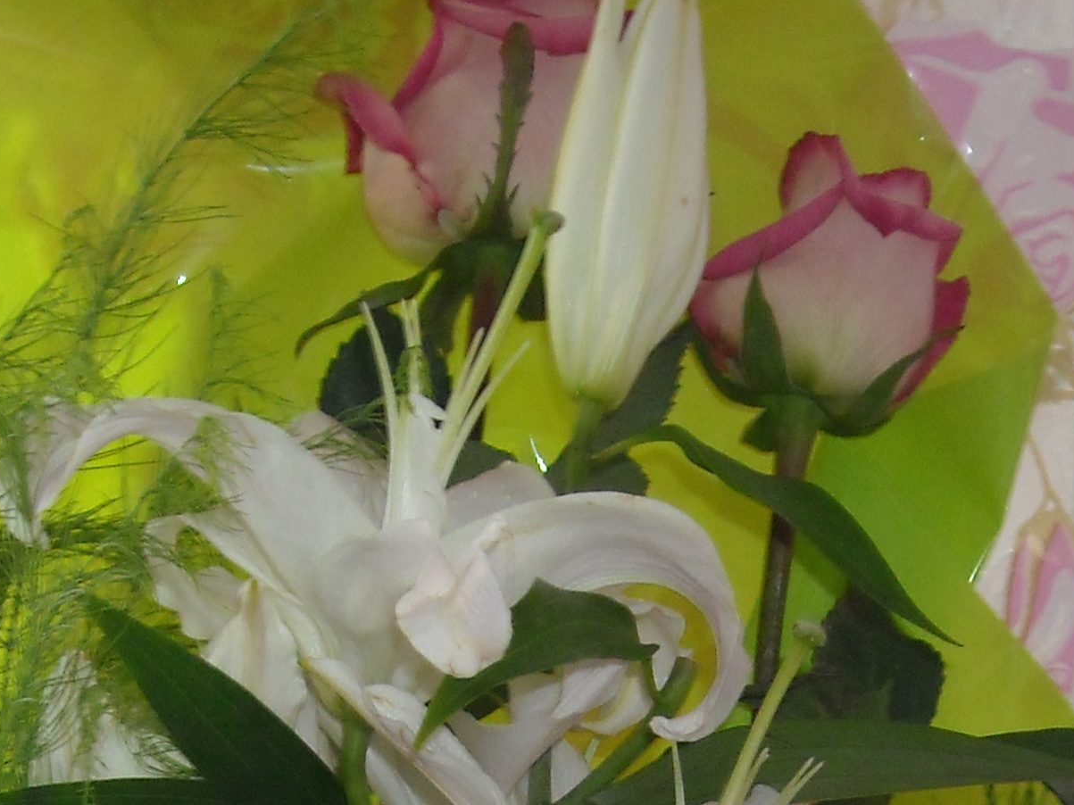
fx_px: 2947
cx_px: 529
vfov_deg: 14.9
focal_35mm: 95
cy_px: 1012
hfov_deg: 20.7
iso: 200
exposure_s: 1/33
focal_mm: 5.7
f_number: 2.8
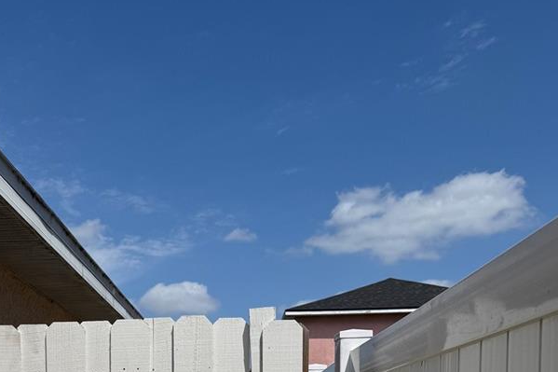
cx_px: 172
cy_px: 465
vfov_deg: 24.1
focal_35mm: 50
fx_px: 775
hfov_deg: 39.0
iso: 64
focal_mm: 6.76
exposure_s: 1/12346
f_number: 1.78
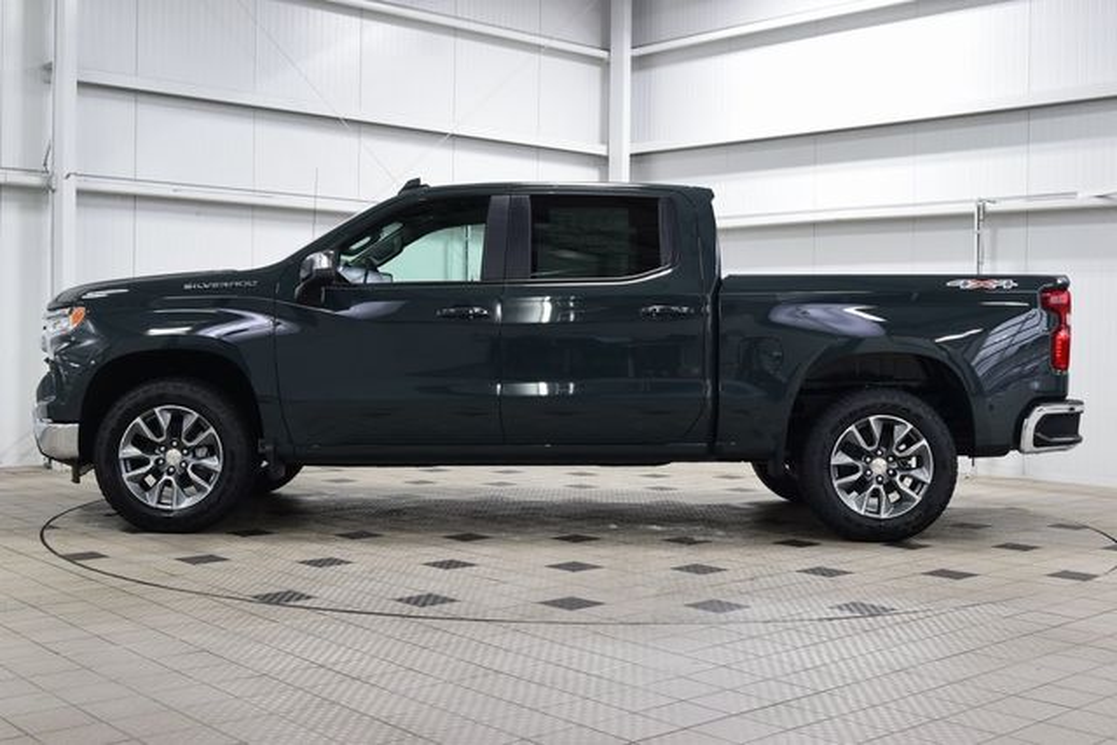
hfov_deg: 45.0
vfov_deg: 30.9
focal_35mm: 44
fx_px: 1350
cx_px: 558
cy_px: 372
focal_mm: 29
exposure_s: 1/15
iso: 500
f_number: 6.3
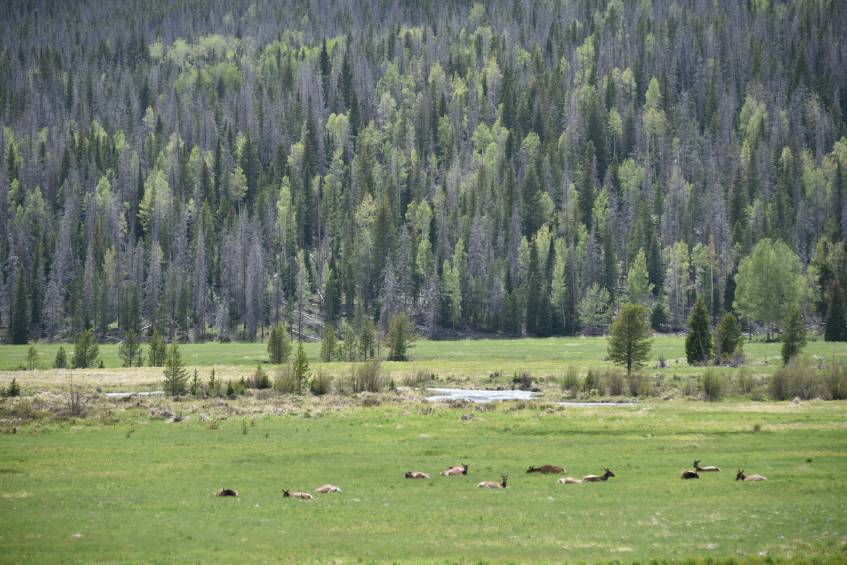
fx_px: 3765
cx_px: 424
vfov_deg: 8.6
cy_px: 282
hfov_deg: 12.8
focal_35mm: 160
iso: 100
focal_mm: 160
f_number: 5.6
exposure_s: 1/320
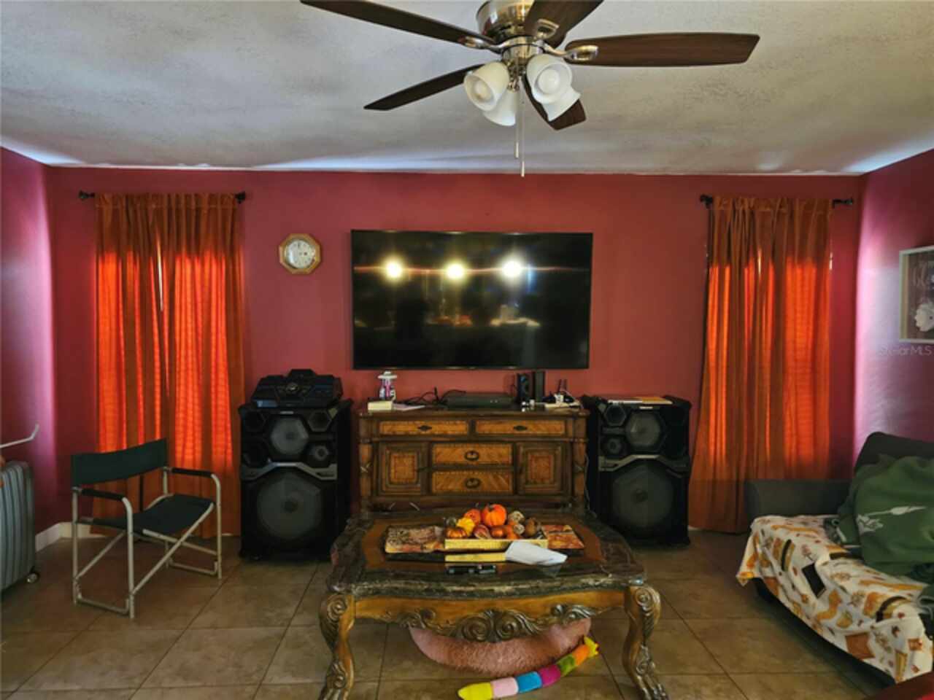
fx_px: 621
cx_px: 467
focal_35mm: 23
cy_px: 350
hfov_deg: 73.9
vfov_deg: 58.9
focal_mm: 6.3
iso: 1250
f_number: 1.7
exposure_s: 1/28
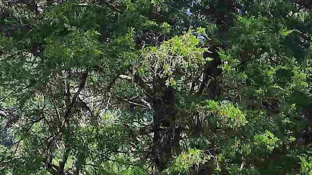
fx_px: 910
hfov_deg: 19.1
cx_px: 287
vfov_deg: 10.0
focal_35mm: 110
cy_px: 384
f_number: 2
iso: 32
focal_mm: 4.6
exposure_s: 1/347
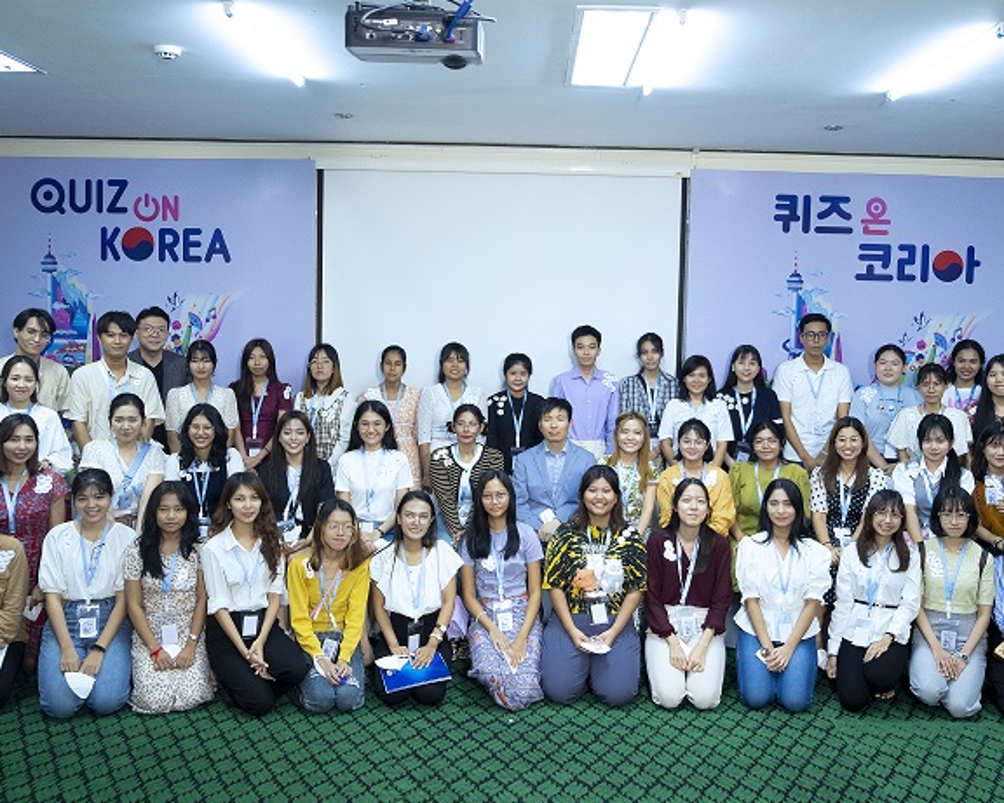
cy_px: 381
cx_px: 526
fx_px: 981
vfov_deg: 44.5
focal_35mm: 33
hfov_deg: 54.2
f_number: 2.8
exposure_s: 1/100
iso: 1250
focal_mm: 18
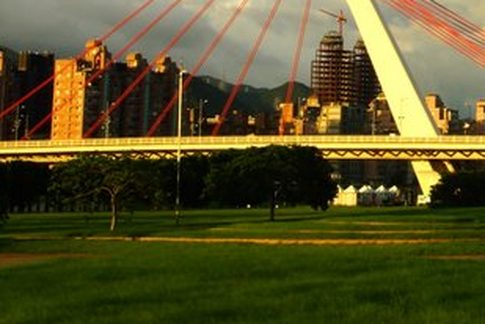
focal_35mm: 120
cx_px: 680
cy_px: -96
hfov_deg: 15.9
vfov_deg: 11.1
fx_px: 1617
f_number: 18
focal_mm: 26
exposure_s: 1/15
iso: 200
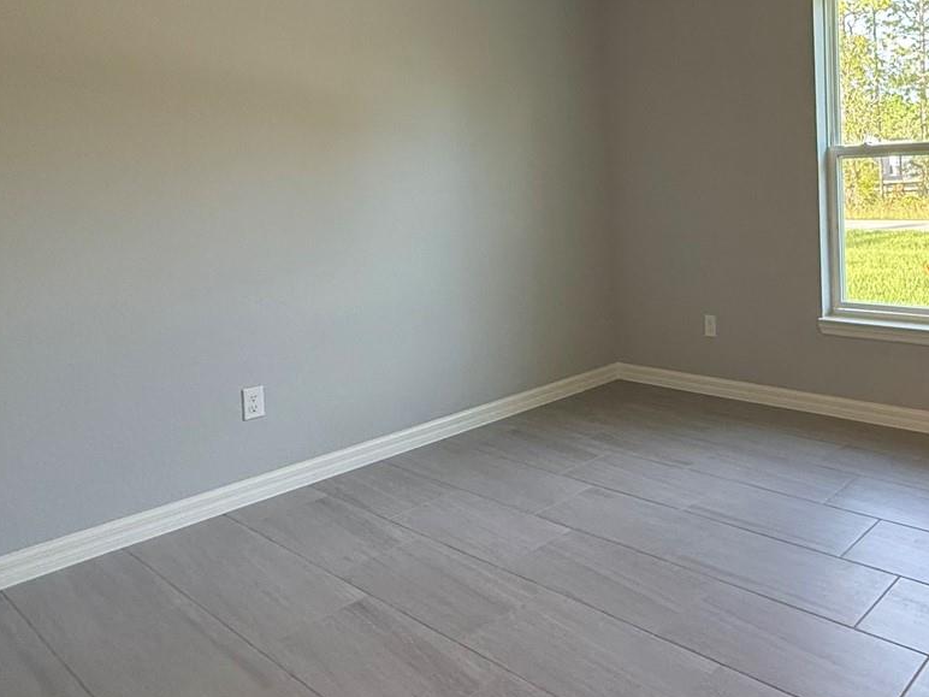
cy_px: 200
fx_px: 778
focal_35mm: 29
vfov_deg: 47.0
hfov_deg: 58.4
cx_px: 700
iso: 250
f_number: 2.2
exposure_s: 1/120
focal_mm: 2.22
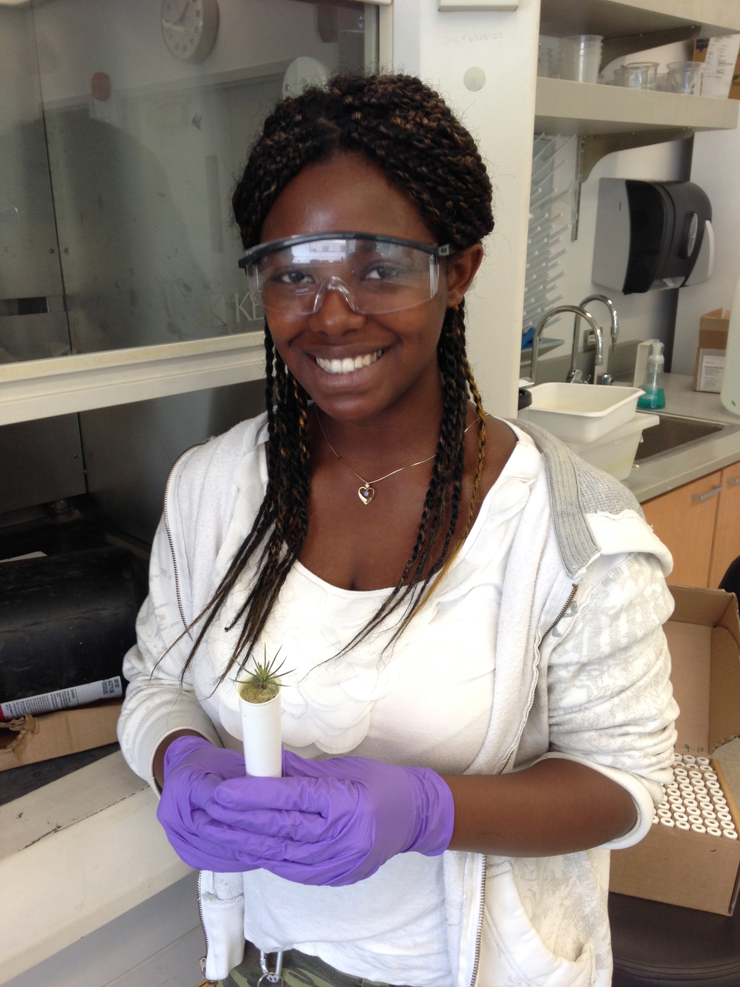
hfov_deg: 42.9
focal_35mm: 33
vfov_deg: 55.4
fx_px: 941
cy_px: 494
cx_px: 370
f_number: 2.4
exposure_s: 1/20
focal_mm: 4.12
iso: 64
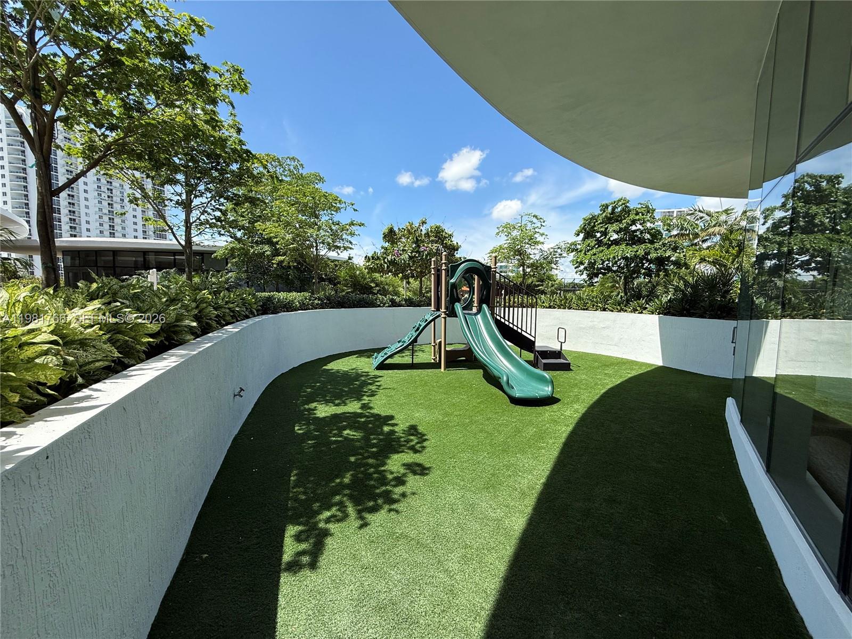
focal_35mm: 14
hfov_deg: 102.1
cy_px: 320
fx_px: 345
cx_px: 426
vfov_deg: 85.7
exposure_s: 1/1285
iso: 50
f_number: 2.2
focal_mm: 2.22
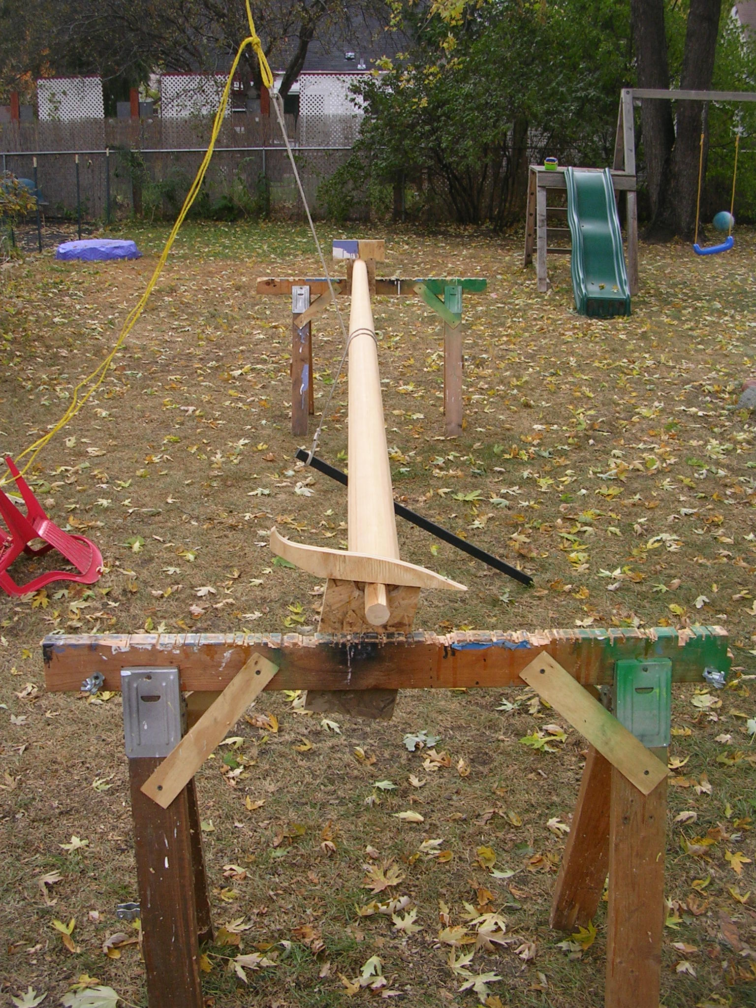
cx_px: 378
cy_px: 504
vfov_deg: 49.0
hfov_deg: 37.7
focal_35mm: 38
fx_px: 1107
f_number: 2.8
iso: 50
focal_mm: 5.8
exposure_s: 1/252
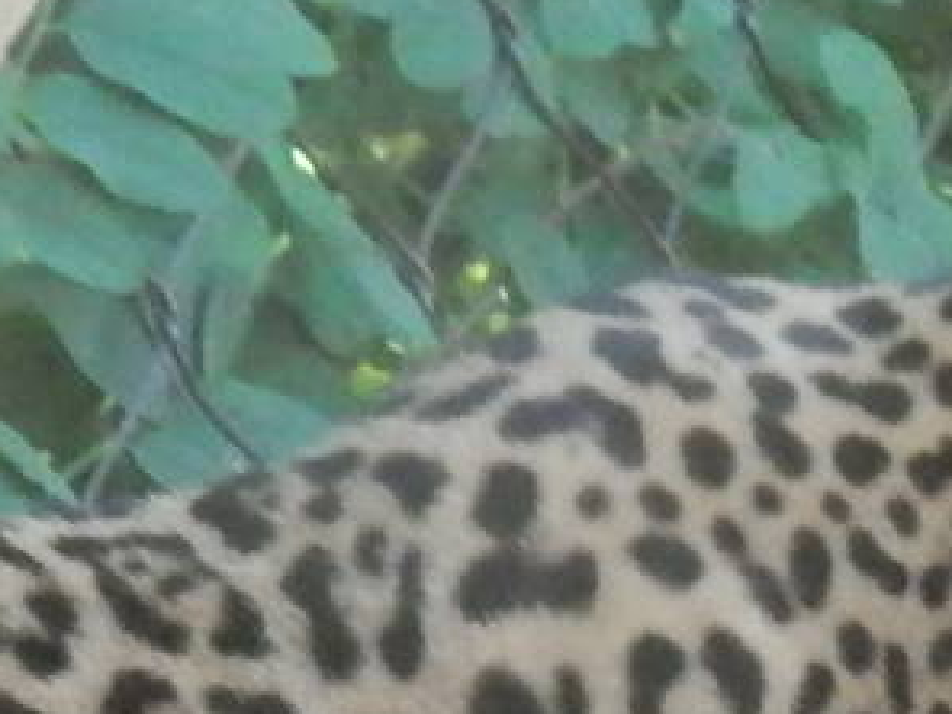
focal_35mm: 1215
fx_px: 33415
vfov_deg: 1.2
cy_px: 1888
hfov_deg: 1.6
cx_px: 1180
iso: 800
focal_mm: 40.2
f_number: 6.1
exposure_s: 1/125
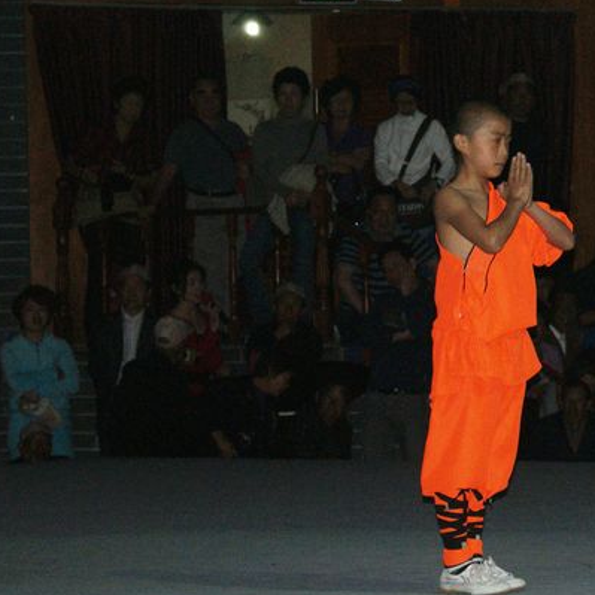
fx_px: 3481
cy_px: 271
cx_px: 579
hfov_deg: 9.7
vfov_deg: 9.8
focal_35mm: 179
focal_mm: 70
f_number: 5.6
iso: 400
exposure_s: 1/125
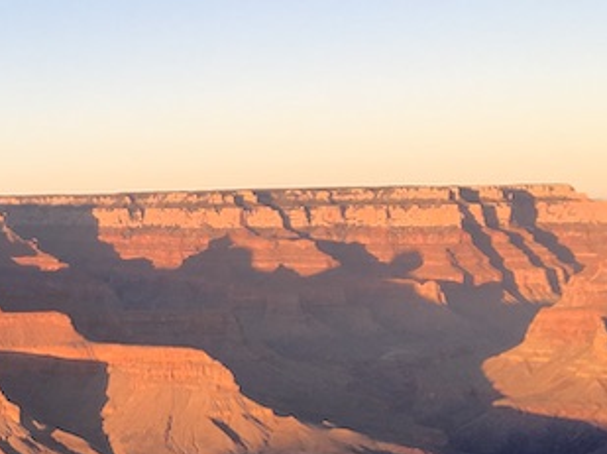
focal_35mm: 94
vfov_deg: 15.2
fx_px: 1646
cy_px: 517
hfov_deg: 19.9
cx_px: -71
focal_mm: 4.15
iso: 25
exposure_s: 1/375
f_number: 2.2
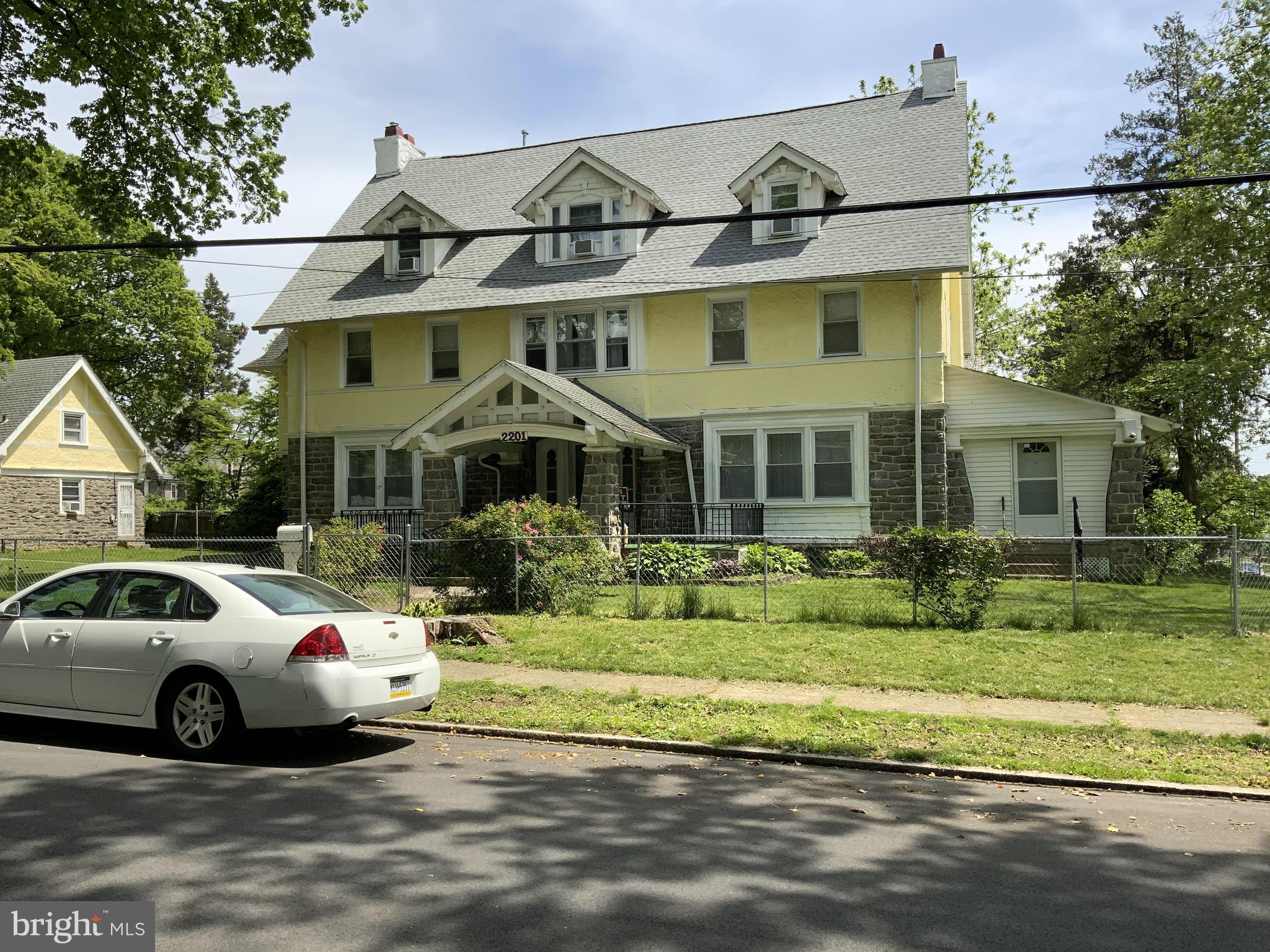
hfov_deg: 61.7
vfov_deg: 48.2
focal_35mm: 29
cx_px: 635
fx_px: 1064
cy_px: 476
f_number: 1.8
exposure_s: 1/1490
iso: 16
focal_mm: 3
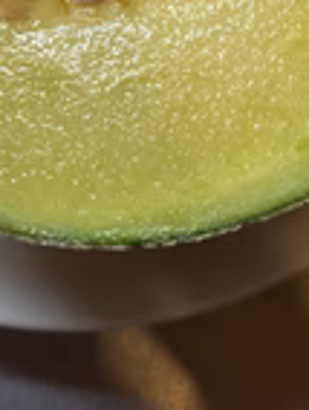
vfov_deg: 24.9
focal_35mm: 73
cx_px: 110
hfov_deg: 20.2
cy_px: -32
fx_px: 866
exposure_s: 1/60
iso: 80
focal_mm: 5.96
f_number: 1.6
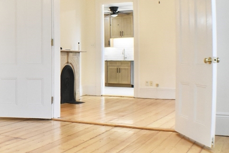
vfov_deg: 19.4
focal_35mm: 70
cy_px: 57
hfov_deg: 27.2
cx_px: -2
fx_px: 445
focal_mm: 22
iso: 1600
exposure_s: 1/30
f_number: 11
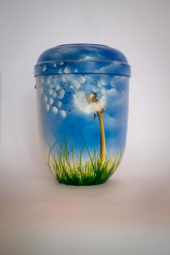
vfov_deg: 39.6
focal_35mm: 50
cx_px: 85
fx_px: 354
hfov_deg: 27.0
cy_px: 128
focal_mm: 50
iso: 100
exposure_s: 1/80
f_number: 1.8
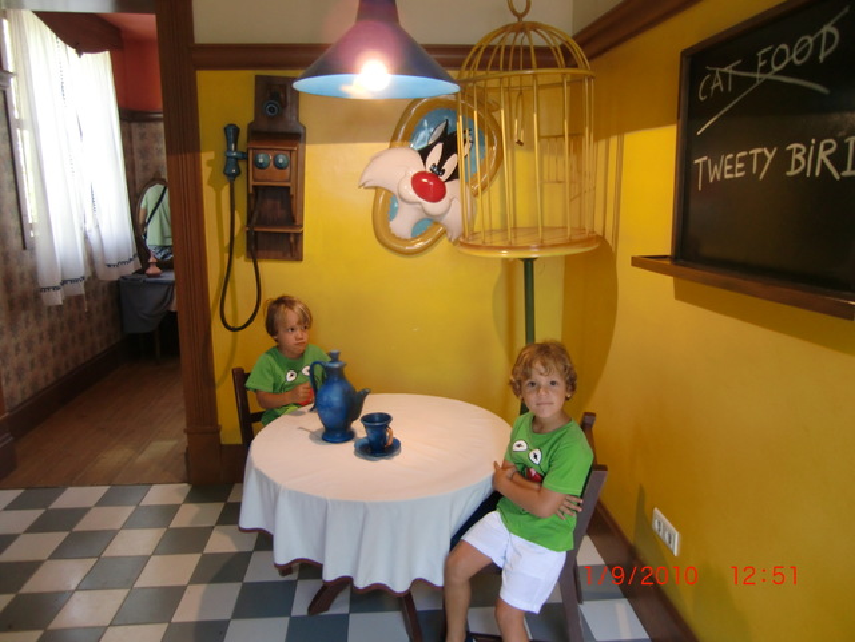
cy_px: 321
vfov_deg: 56.8
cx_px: 428
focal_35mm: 24
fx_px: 593
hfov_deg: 71.6
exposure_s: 1/60
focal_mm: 4.3
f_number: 3.2
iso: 125
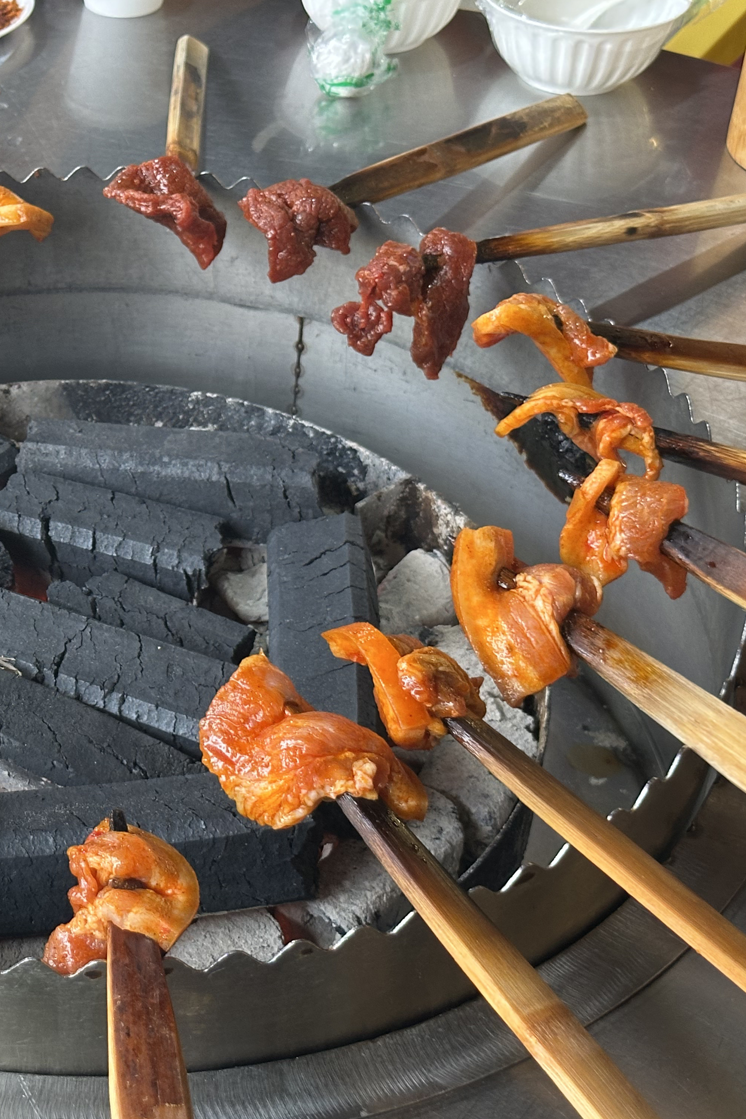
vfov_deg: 30.1
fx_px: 2082
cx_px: 64
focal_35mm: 67
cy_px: 560
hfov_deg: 19.9
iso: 200
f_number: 1.8
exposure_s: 1/33
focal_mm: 6.9
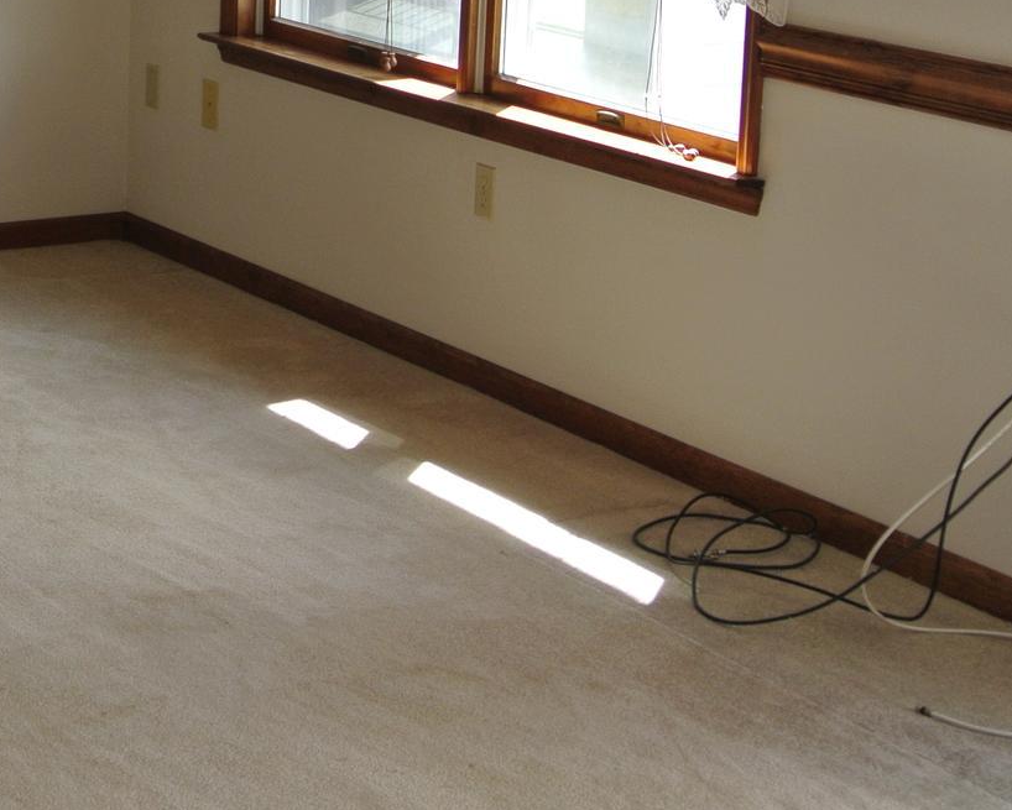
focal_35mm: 87
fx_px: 2607
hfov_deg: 21.4
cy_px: 40
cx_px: 51
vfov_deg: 17.3
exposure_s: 1/60
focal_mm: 14
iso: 100
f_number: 4
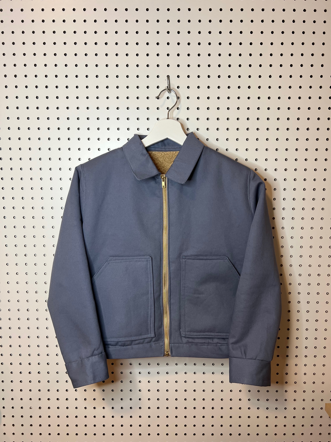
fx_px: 331
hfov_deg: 53.1
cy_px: 221
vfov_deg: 67.3
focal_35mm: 26
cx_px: 166
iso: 125
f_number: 1.5
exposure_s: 1/120
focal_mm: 5.7
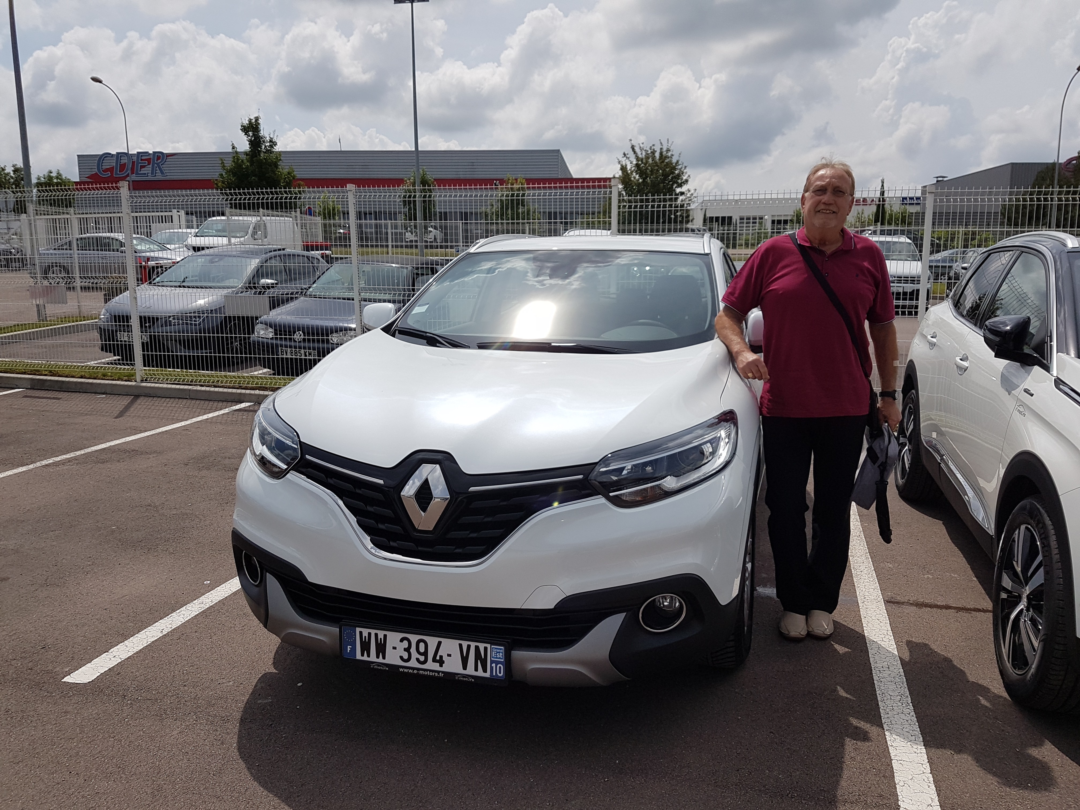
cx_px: 540
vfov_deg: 53.1
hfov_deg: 67.3
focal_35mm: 26
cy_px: 405
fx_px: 811
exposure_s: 1/3960
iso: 40
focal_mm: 4.2
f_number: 1.7
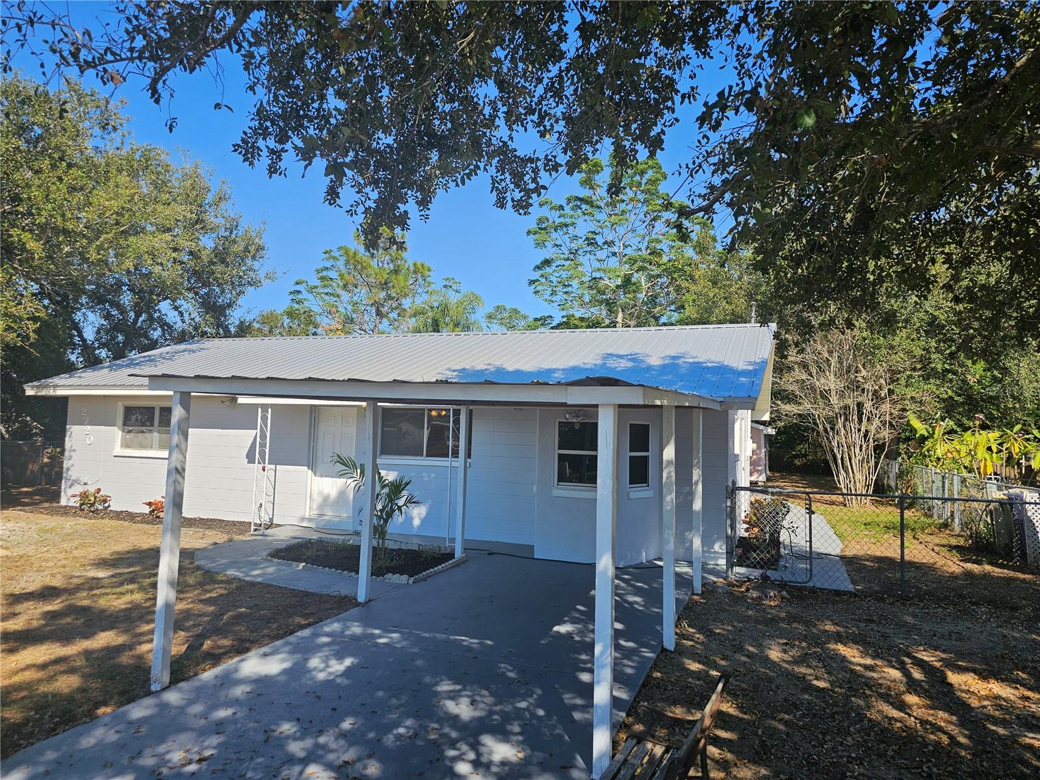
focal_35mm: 23
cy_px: 390
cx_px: 520
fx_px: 691
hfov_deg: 73.9
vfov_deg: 58.9
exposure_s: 1/599
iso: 10
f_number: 1.7
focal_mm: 6.3
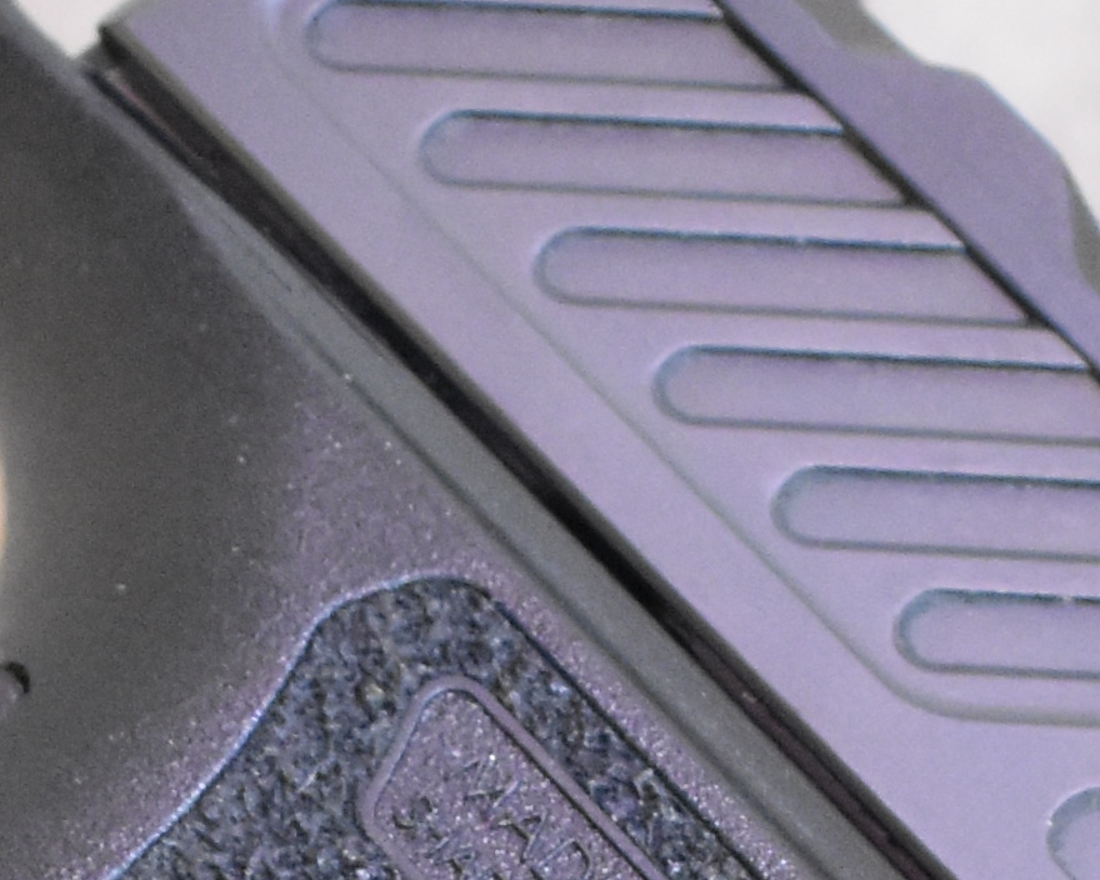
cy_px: 1705
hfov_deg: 10.0
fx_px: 6251
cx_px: 850
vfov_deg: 7.7
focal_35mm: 192
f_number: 3.5
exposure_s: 1/15
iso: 3200
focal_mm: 20
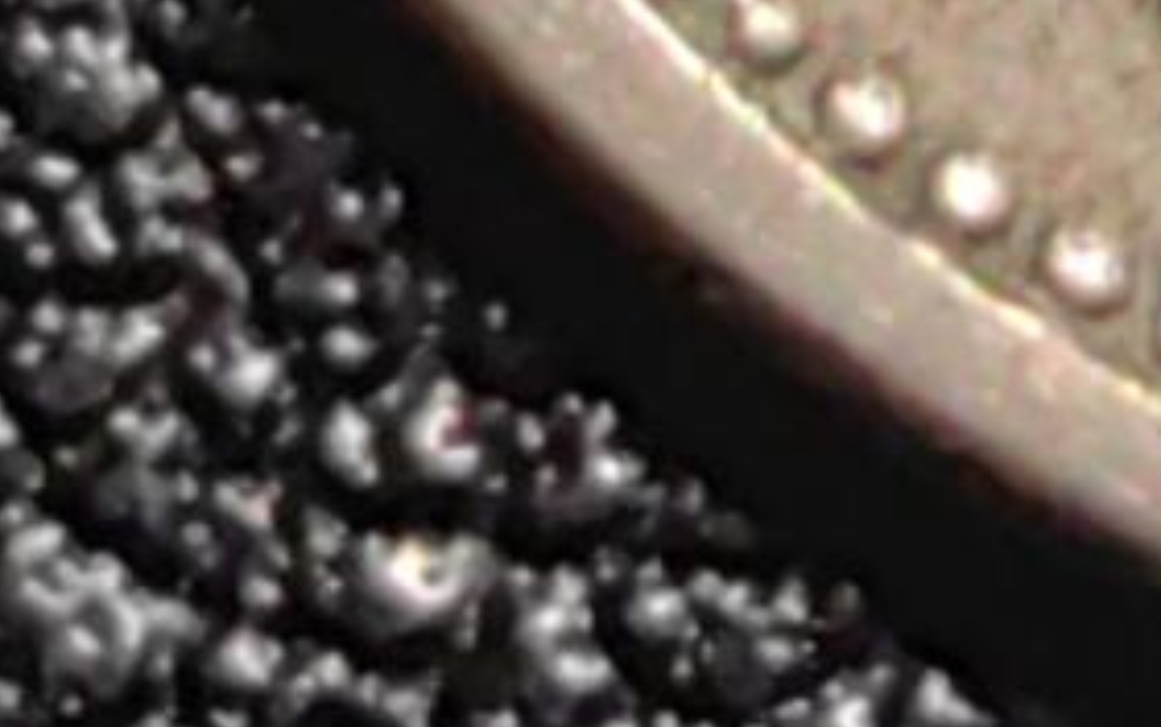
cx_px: 2161
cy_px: -1446
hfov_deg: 3.7
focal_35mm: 563
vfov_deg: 2.3
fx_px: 17825
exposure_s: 1/100
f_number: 2
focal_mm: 5.75
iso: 125
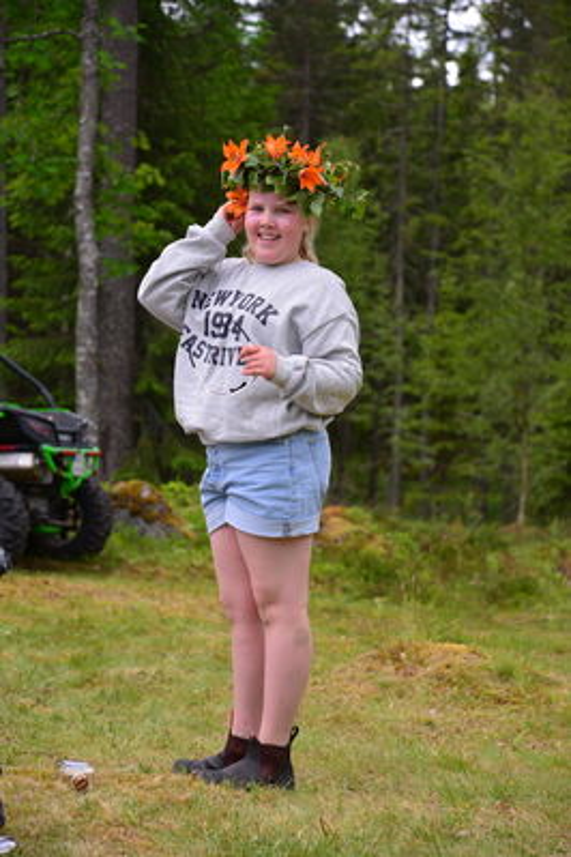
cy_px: 428
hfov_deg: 16.1
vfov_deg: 23.9
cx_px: 286
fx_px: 2022
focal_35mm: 85
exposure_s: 1/200
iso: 100
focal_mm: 85
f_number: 4.5
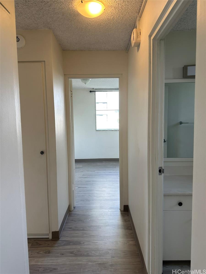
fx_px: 190
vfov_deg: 71.6
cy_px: 137
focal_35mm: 24
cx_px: 103
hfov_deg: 56.8
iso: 80
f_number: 1.78
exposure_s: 1/120
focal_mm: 6.86
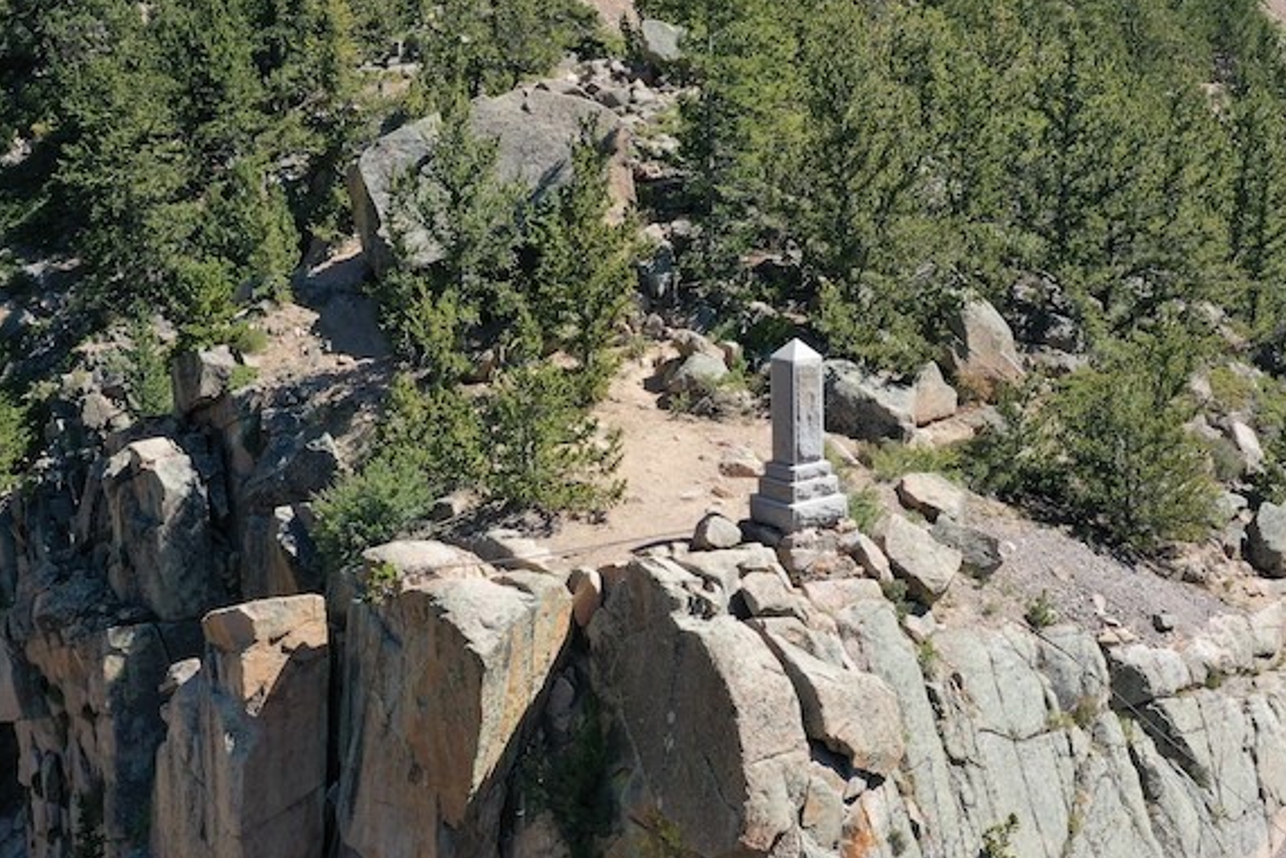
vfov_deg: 27.4
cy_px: 546
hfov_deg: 40.1
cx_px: 797
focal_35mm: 49
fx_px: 1751
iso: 100
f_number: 5.6
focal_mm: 10.26
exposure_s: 1/320
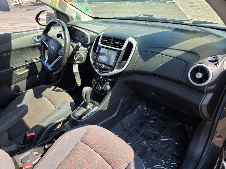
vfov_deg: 58.9
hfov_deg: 73.9
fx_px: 150
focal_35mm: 23
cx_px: 113
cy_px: 84
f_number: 1.7
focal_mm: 6.3
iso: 40
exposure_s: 1/359
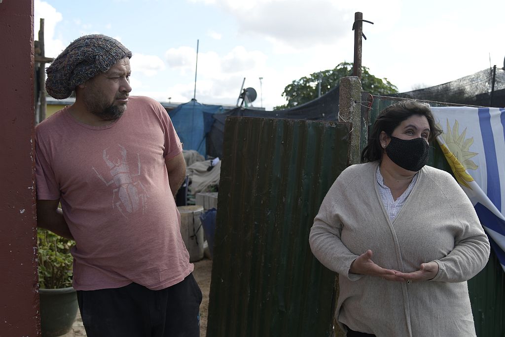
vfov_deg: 36.9
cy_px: 168
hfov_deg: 53.1
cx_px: 252
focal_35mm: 36
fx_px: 505
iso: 160
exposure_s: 1/800
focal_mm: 24
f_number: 4
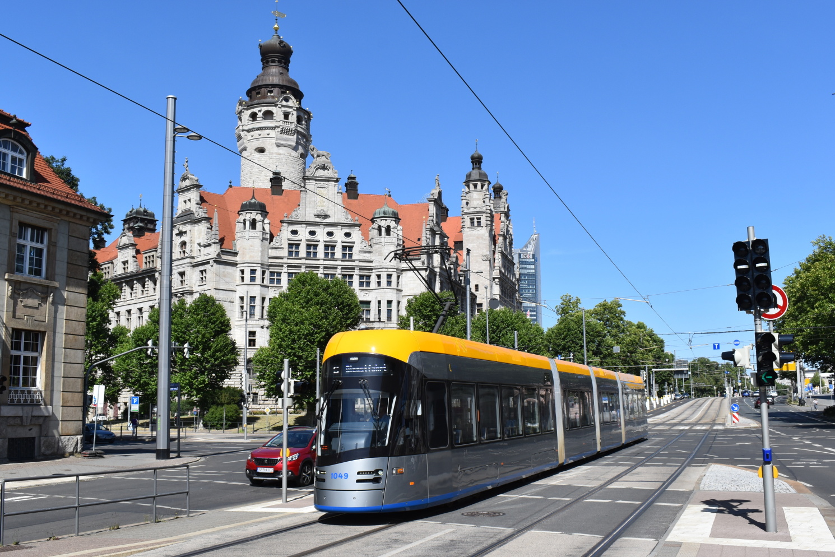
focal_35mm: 33
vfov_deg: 40.0
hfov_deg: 57.2
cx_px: 418
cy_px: 278
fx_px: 766
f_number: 10
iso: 200
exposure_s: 1/400
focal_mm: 22
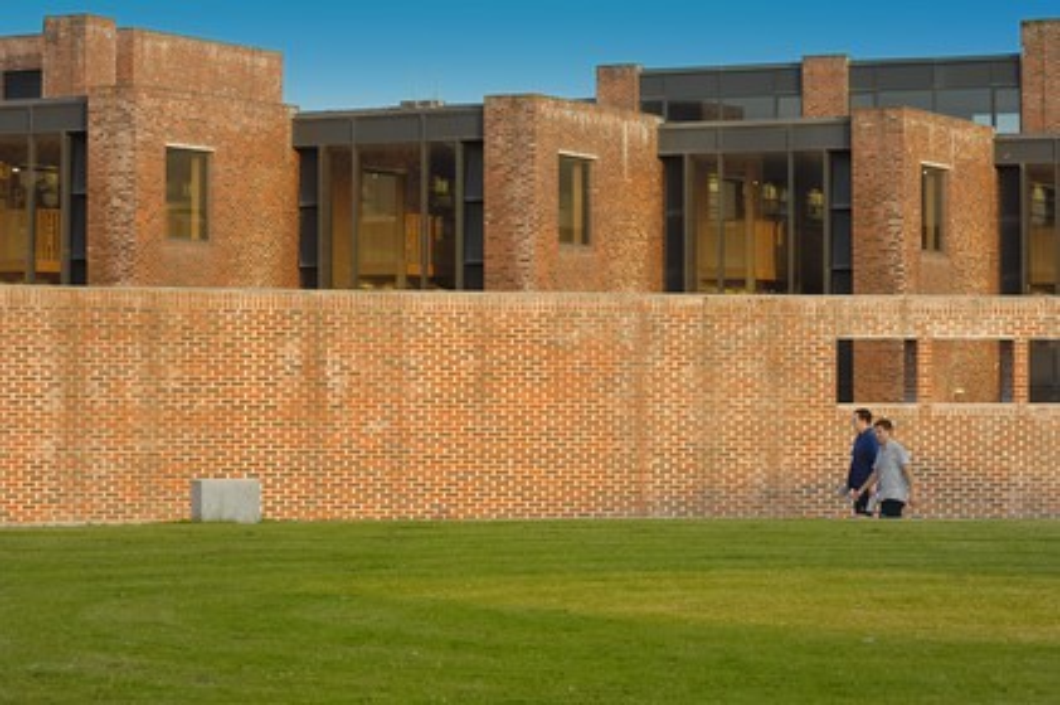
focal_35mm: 105
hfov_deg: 19.5
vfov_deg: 13.0
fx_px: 3089
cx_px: 530
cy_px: 352
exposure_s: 1/80
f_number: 6.3
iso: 100
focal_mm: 70
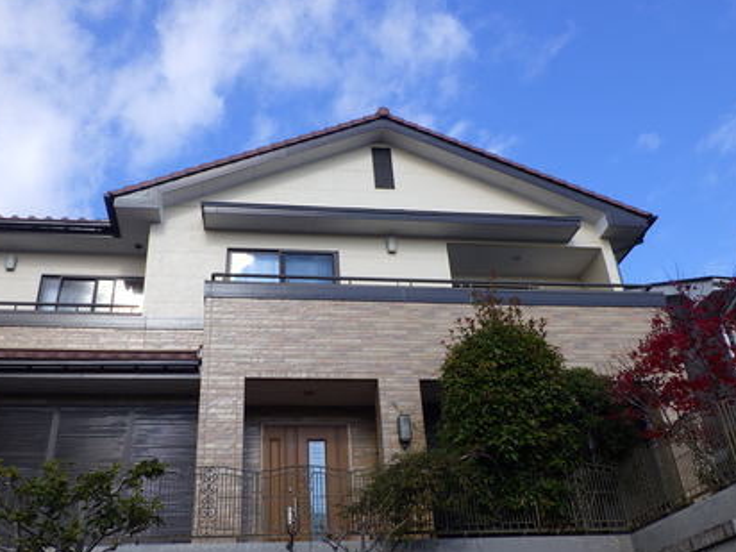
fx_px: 723
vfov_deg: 41.8
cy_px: 283
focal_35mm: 34
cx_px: 336
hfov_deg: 53.9
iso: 125
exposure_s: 1/640
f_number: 4.2
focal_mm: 5
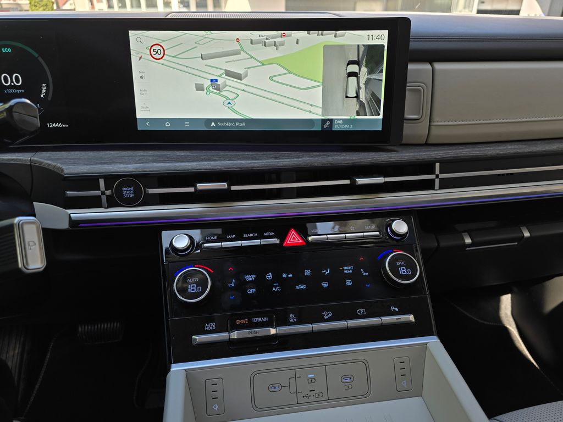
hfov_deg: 73.9
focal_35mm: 23
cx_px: 282
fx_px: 374
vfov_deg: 58.9
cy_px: 211
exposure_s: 1/180
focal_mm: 6.3
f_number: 1.7
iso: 40
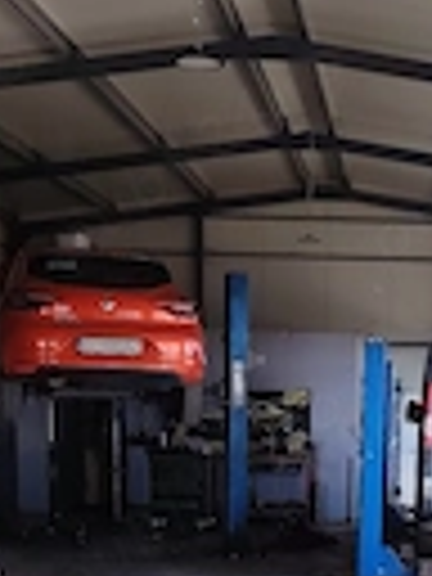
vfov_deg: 24.8
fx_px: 1248
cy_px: 572
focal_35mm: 75
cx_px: 356
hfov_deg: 19.4
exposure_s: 1/199
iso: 100
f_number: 1.75
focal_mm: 5.25
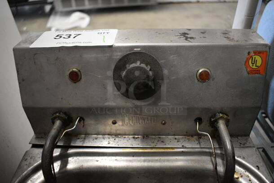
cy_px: 92
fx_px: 206
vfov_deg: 48.0
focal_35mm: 27
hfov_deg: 67.3
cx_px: 137
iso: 3200
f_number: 3.5
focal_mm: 18
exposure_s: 1/60
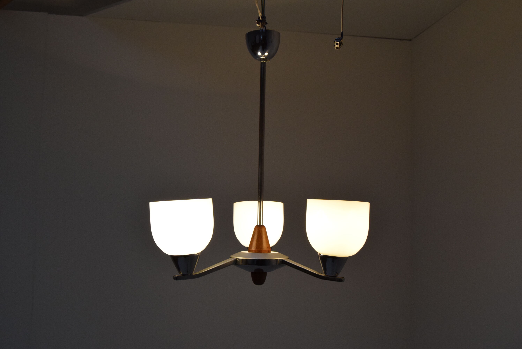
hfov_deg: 53.1
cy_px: 174
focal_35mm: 36
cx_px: 261
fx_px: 522
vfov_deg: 36.9
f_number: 6.3
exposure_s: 1/160
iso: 1600
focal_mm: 24
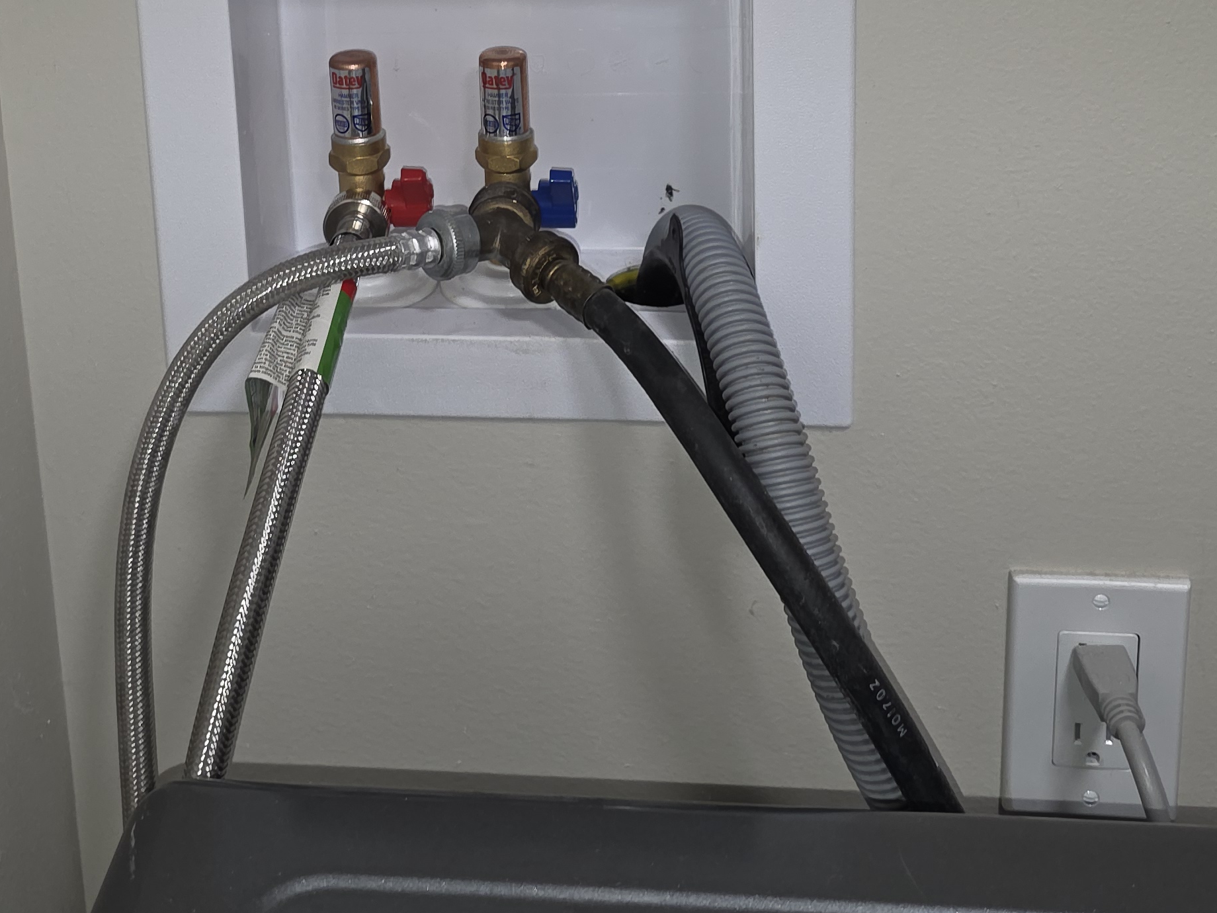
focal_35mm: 50
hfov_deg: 38.0
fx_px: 1758
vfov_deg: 27.3
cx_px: 457
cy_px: -18
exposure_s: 1/60
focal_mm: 6.3
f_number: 1.7
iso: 40
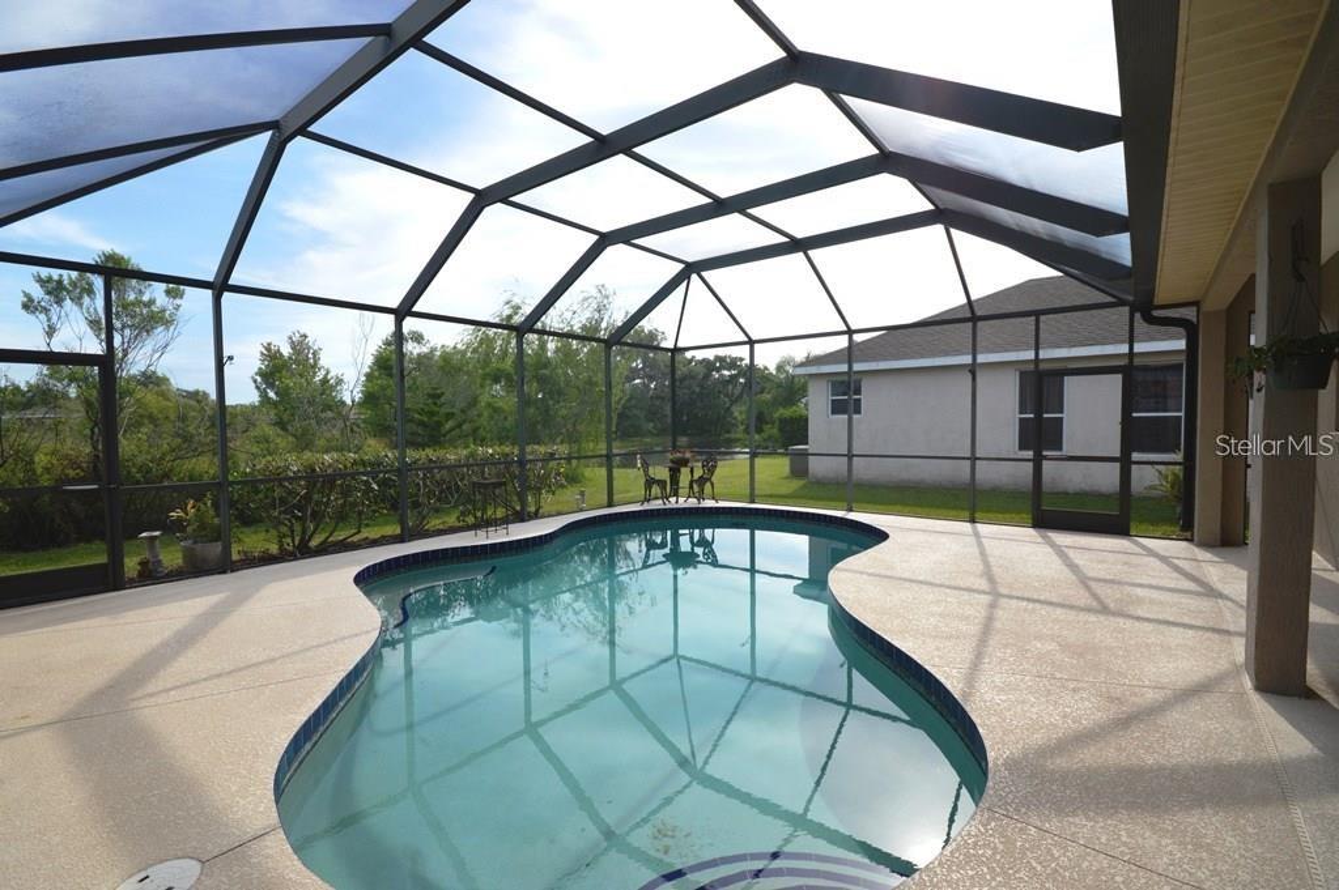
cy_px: 445
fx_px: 557
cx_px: 670
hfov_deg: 100.4
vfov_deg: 77.2
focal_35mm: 15
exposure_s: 1/400
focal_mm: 10
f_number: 10
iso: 400
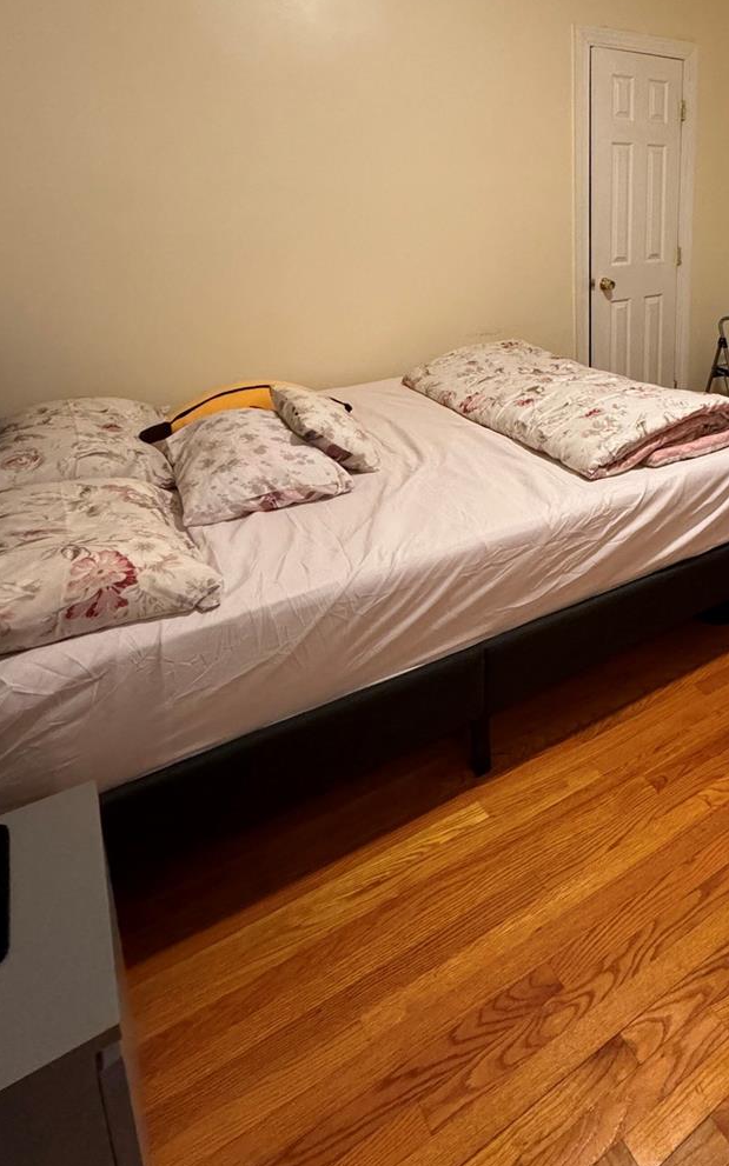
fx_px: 731
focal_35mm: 23
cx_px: 579
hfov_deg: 49.9
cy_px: 362
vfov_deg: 74.1
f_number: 2.2
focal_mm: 2.22
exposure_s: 1/60
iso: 800
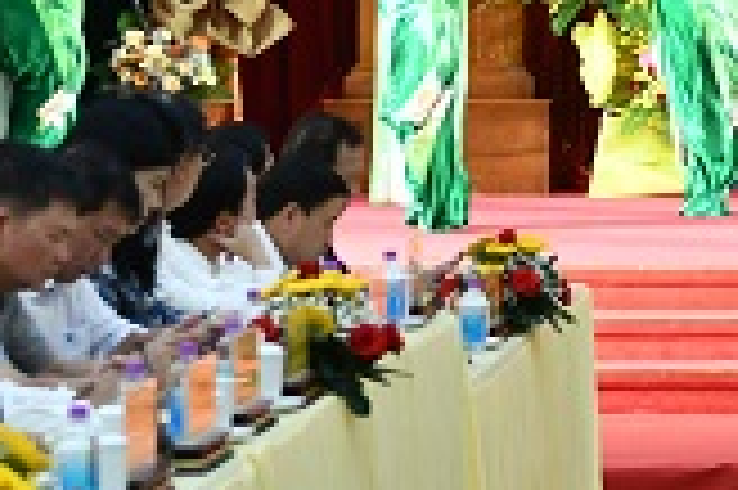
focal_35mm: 264
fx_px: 5407
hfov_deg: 7.7
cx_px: 1089
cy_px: -189
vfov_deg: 5.2
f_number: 2.8
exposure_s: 1/80
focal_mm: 48
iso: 560
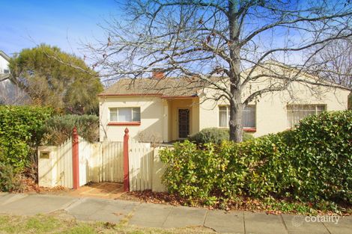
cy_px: 117
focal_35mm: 27
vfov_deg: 47.9
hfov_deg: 67.4
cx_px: 176
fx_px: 264
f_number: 10
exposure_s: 1/180
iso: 200
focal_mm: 18
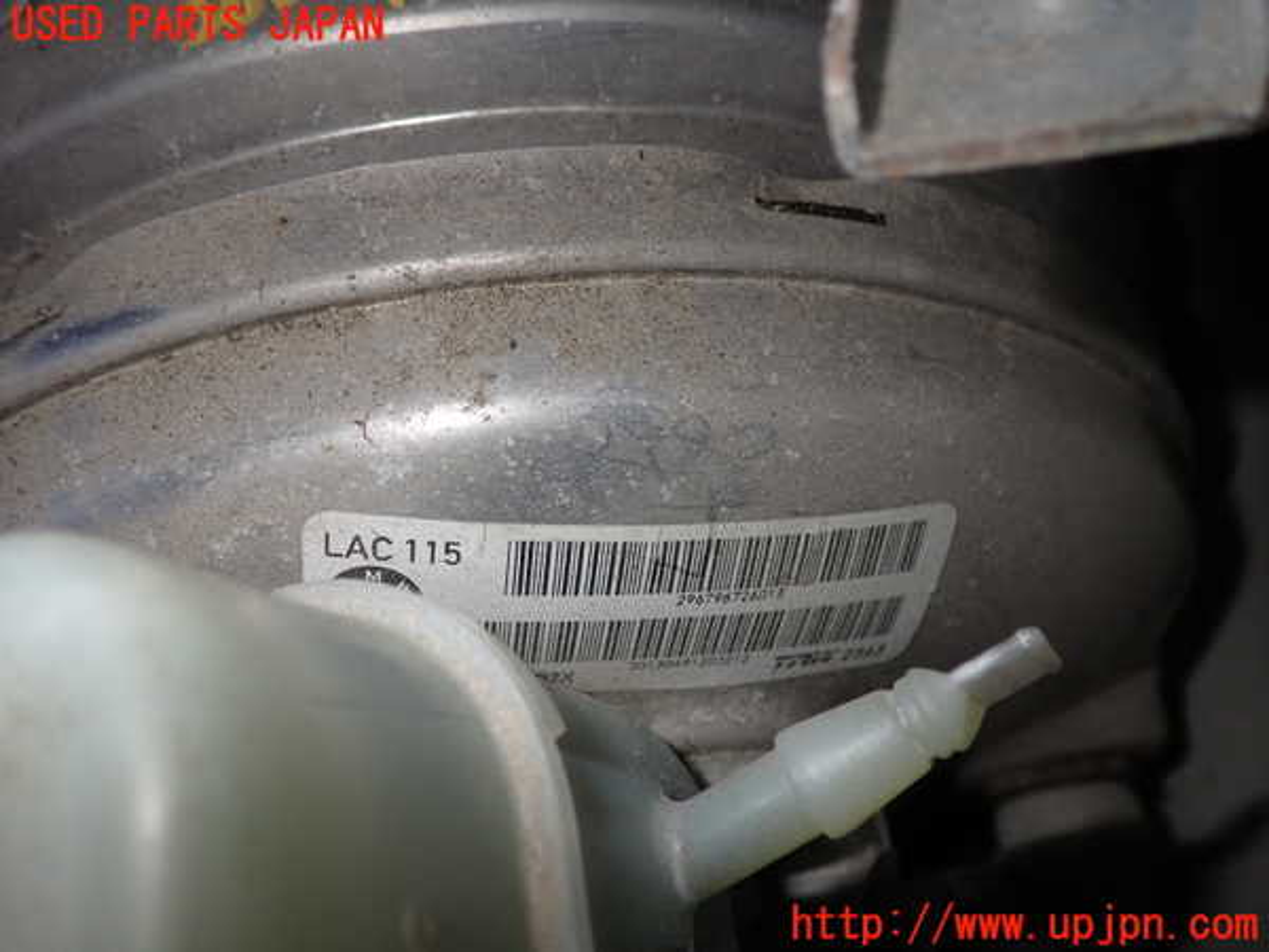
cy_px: 476
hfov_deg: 60.0
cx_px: 634
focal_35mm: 30
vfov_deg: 46.8
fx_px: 1100
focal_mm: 5.4
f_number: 6.3
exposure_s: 1/30
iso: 200
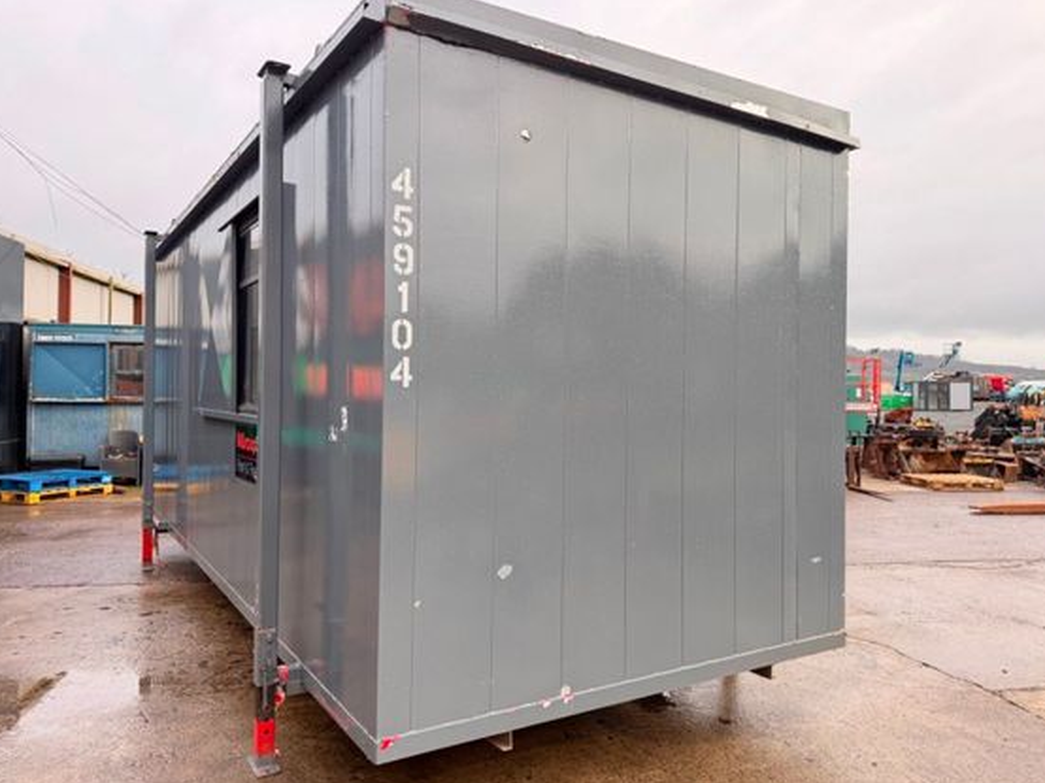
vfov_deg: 53.0
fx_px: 785
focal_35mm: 26
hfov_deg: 67.3
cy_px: 387
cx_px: 553
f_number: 1.78
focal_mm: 6.76
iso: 100
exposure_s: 1/571
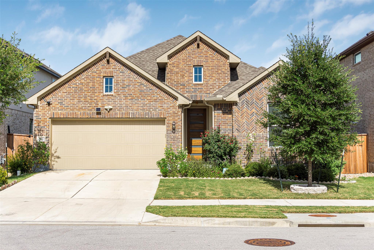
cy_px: 125
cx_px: 187
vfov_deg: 30.8
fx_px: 452
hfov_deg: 45.0
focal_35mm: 44
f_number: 4.5
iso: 100
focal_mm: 29
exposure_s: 1/1250
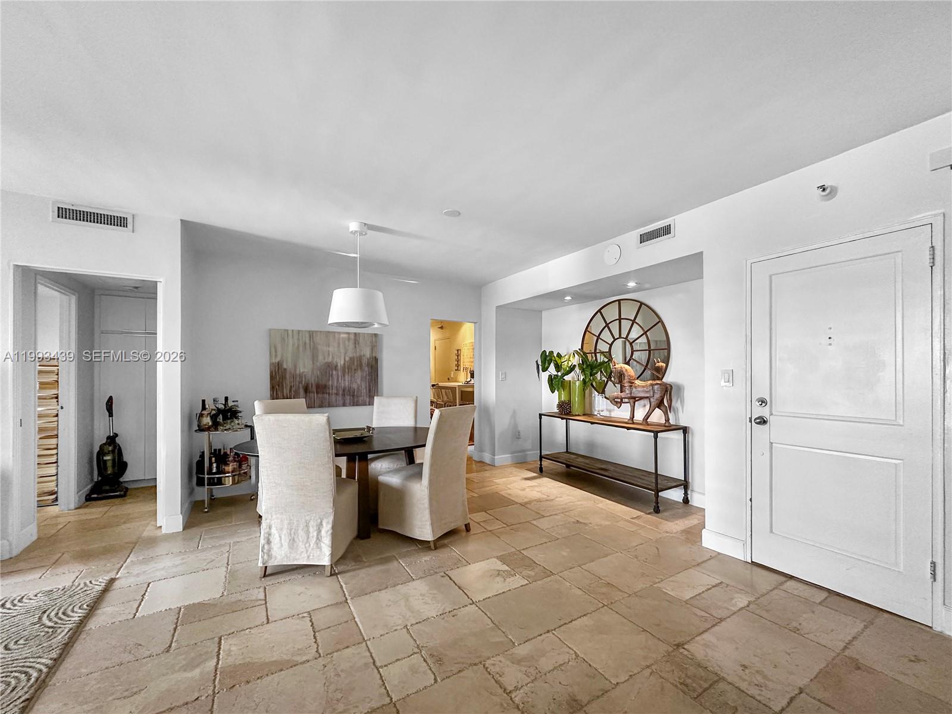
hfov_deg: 102.1
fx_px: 385
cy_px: 357
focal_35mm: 14
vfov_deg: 85.7
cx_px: 476
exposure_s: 1/60
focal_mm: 2.22
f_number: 2.2
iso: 400
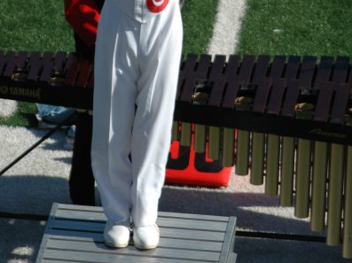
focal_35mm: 872
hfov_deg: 2.3
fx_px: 8859
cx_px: 176
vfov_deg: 1.7
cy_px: 8
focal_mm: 400
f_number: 5.6
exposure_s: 1/1000
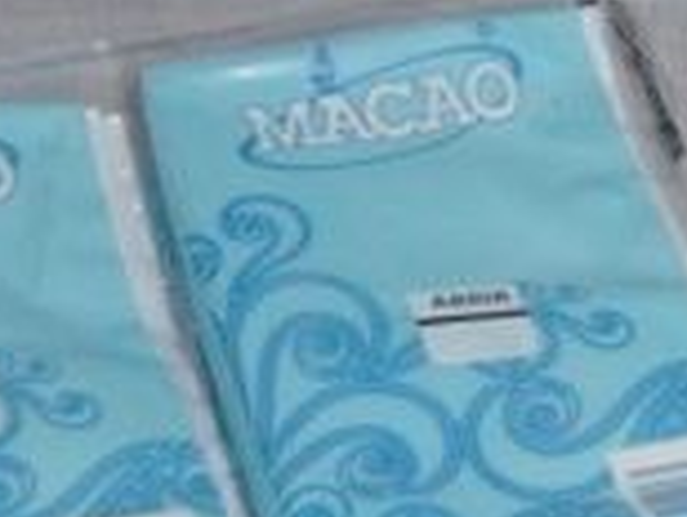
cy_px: 829
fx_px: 3399
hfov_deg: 11.5
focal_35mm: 171
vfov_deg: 8.5
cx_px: 513
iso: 100
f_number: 3.6
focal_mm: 5.9
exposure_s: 1/60
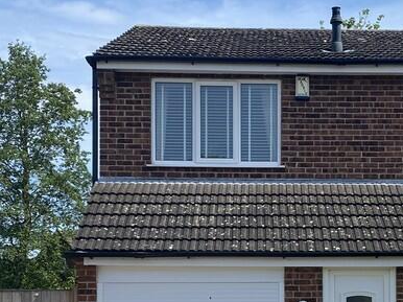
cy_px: 266
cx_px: 300
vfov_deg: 20.9
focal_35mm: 69
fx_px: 803
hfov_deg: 27.8
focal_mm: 4.25
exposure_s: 1/2358
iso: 32
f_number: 1.8
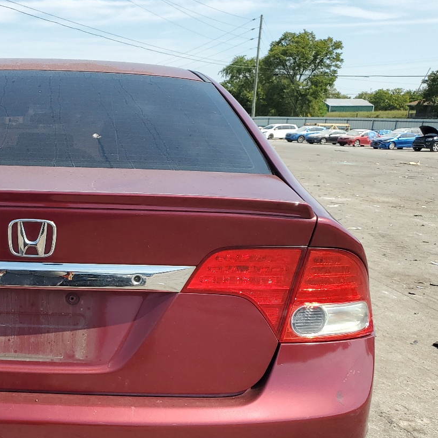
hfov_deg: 35.4
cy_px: 308
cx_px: 46
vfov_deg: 37.0
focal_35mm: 45
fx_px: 644
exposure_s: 1/2000
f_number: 1.5
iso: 50
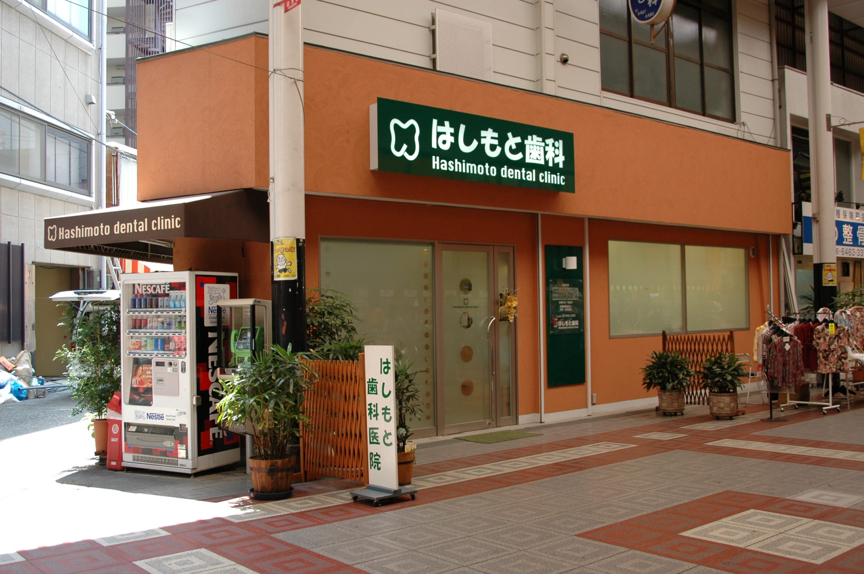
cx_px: 432
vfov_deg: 36.8
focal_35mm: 36
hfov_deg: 53.2
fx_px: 863
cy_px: 287
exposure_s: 1/100
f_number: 5
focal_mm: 24
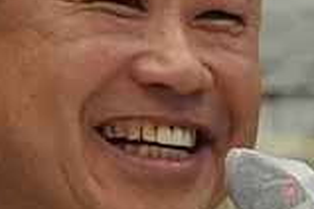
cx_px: -128
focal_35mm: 1007
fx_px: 8783
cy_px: 90
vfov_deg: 1.4
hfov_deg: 2.0
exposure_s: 1/125
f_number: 5.6
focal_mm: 160
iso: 4000
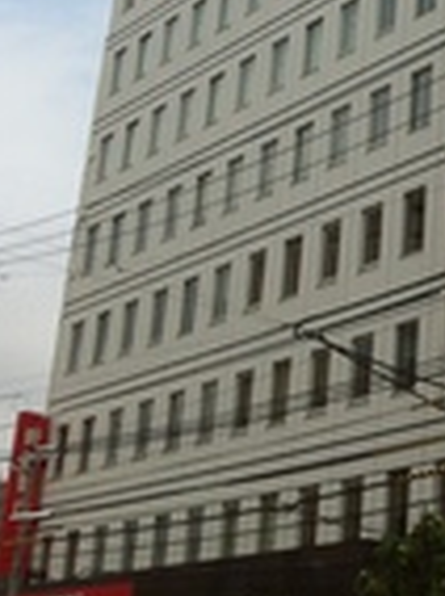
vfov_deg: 19.8
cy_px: -55
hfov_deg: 14.8
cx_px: 575
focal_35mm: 95
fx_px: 1633
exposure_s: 1/2155
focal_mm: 3.85
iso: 80
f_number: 2.8
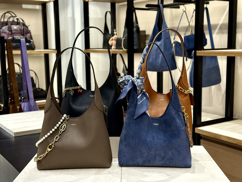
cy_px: 91
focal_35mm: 48
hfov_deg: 39.7
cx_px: 121
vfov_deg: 30.3
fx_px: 336
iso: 125
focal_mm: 6.76
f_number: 1.78
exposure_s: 1/120
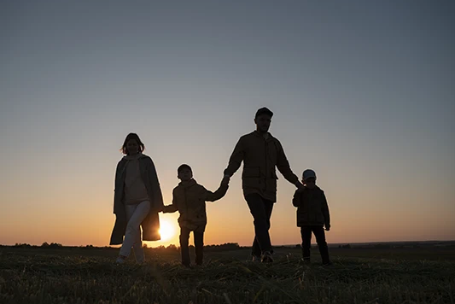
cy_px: 167
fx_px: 341
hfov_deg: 67.3
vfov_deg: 47.9
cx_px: 215
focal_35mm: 27
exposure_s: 1/750
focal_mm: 24
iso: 80
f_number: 3.5
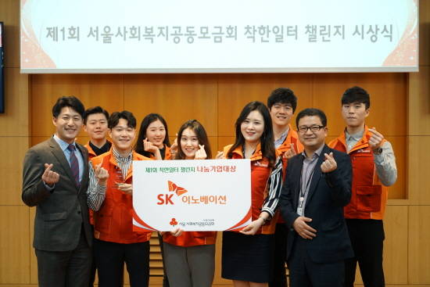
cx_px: 215
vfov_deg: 26.0
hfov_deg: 38.2
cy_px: 144
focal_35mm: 52
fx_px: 621
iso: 1600
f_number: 4
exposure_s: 1/80
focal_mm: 52
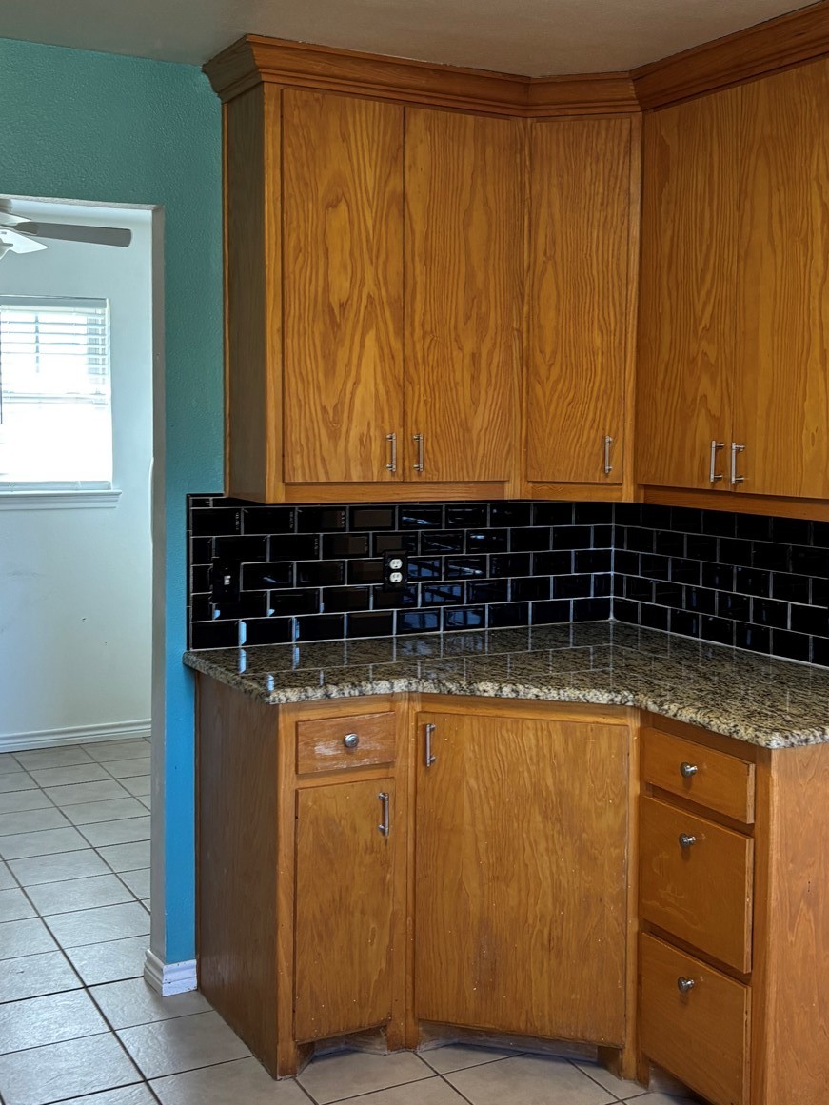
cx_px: 518
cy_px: 503
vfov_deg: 43.8
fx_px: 1373
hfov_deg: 33.4
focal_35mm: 43
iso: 160
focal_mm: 5.96
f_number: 1.6
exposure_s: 1/60
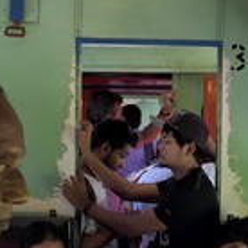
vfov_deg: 27.5
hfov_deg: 27.3
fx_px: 503
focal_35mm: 62
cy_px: 174
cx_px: 189
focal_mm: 24
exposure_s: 1/60
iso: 1600
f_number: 5.6
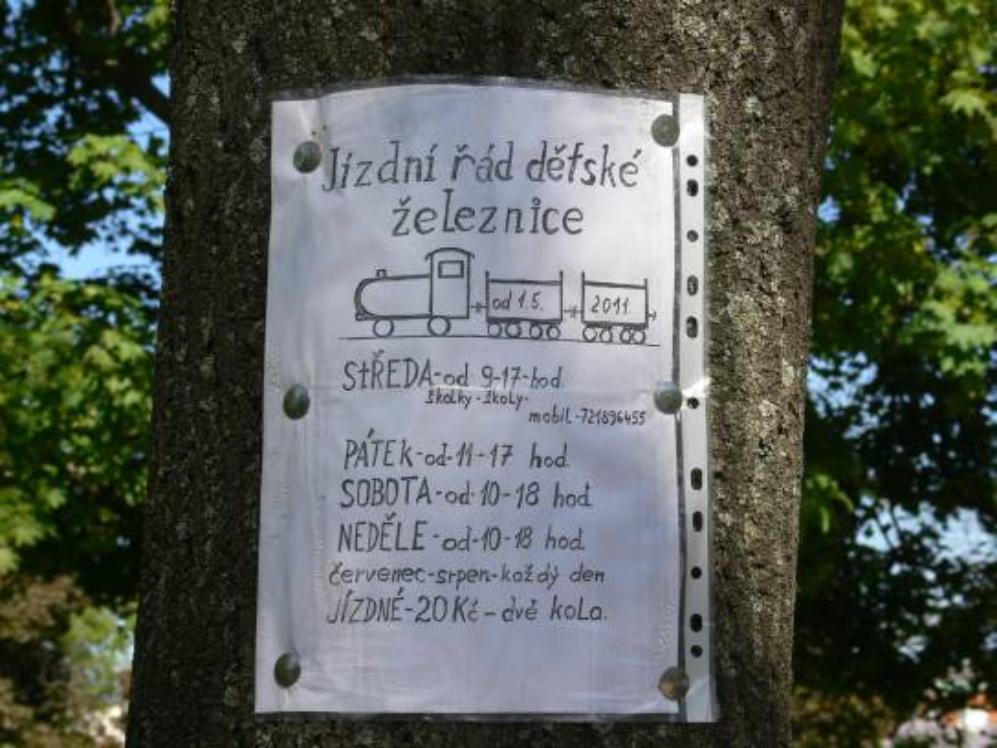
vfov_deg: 15.7
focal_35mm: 94
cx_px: 498
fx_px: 2707
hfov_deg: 20.9
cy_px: 374
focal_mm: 19.8
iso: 100
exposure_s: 1/320
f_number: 5.6
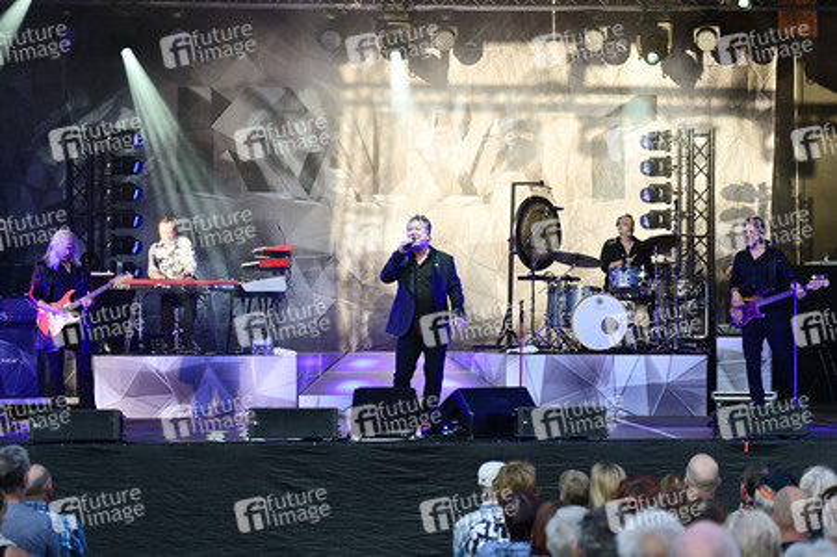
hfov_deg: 28.9
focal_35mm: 70
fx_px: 1626
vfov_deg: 19.4
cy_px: 278
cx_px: 418
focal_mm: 70
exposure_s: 1/320
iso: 125
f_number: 2.8
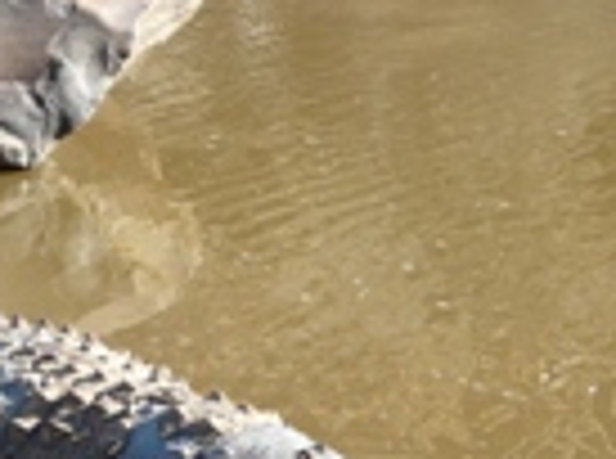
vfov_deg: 6.8
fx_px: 3869
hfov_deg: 9.0
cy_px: 425
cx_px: -16
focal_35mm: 218
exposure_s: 1/200
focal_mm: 13.6
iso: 125
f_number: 4
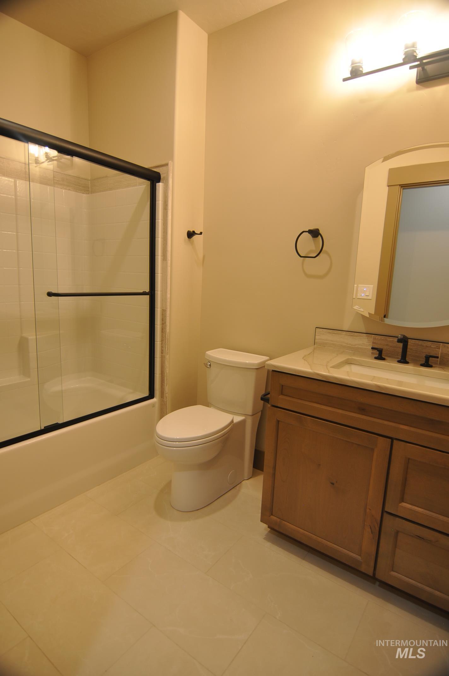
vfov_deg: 90.1
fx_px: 338
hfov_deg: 67.2
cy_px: 338
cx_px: 224
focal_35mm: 18
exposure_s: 1/25
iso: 200
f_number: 4
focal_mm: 12
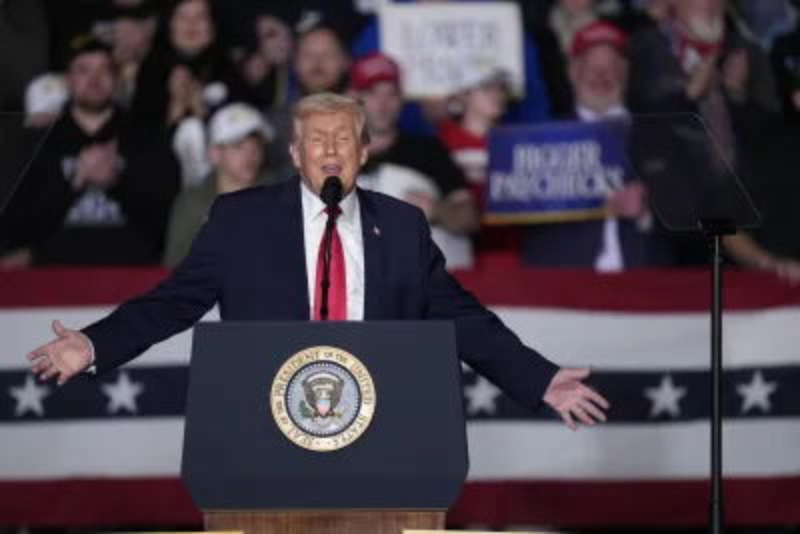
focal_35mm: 400
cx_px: 400
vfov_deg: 3.4
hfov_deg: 5.2
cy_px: 267
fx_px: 8892
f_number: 2.8
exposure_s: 1/1000
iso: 2000
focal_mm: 400
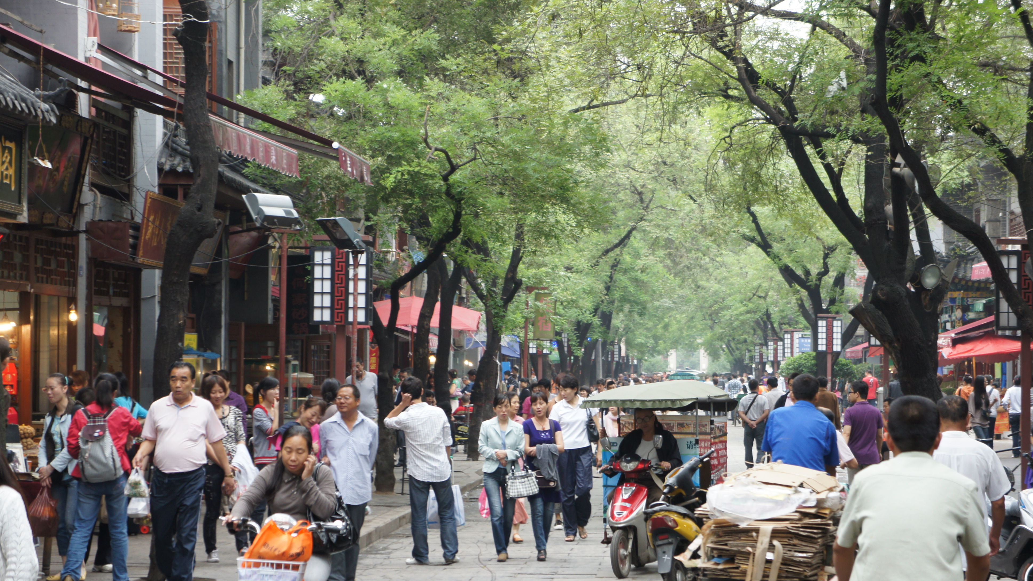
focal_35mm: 103
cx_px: 553
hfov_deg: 20.8
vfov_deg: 11.8
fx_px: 2811
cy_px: 325
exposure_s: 1/100
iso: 200
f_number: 5.6
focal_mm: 55
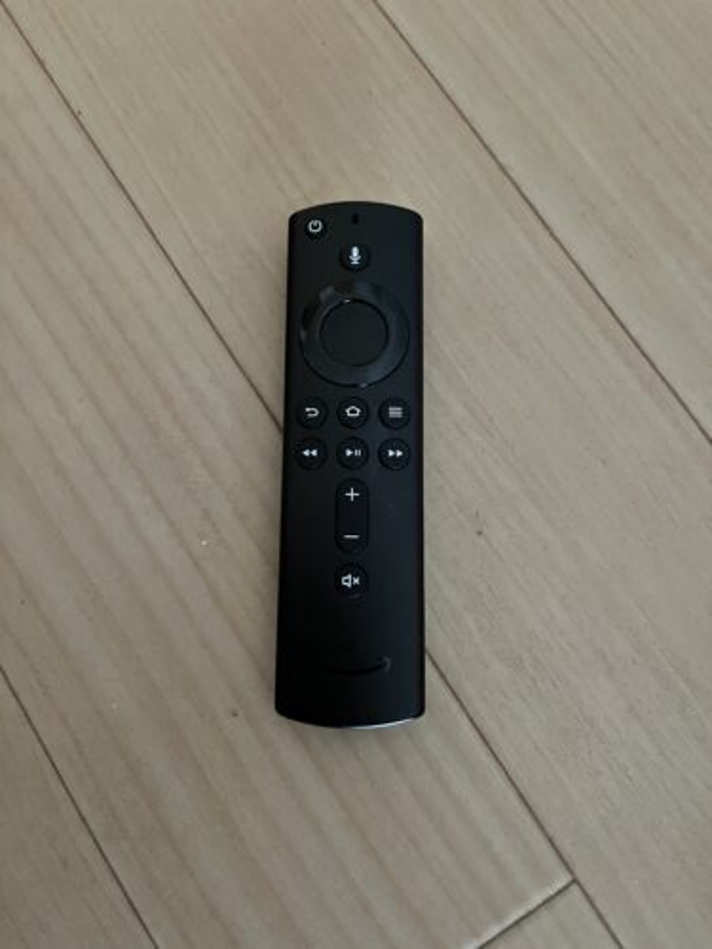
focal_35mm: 26
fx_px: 713
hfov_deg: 53.1
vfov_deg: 67.3
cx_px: 356
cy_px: 474
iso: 800
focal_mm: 5.1
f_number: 1.6
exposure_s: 1/25
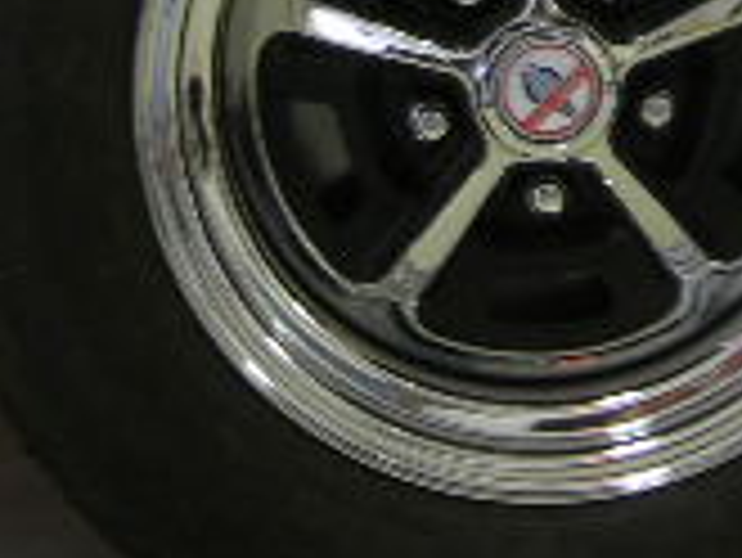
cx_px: 567
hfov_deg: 13.4
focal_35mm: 147
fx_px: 3153
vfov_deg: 9.9
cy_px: -184
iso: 94
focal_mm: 6.3
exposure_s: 1/3.9
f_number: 3.2
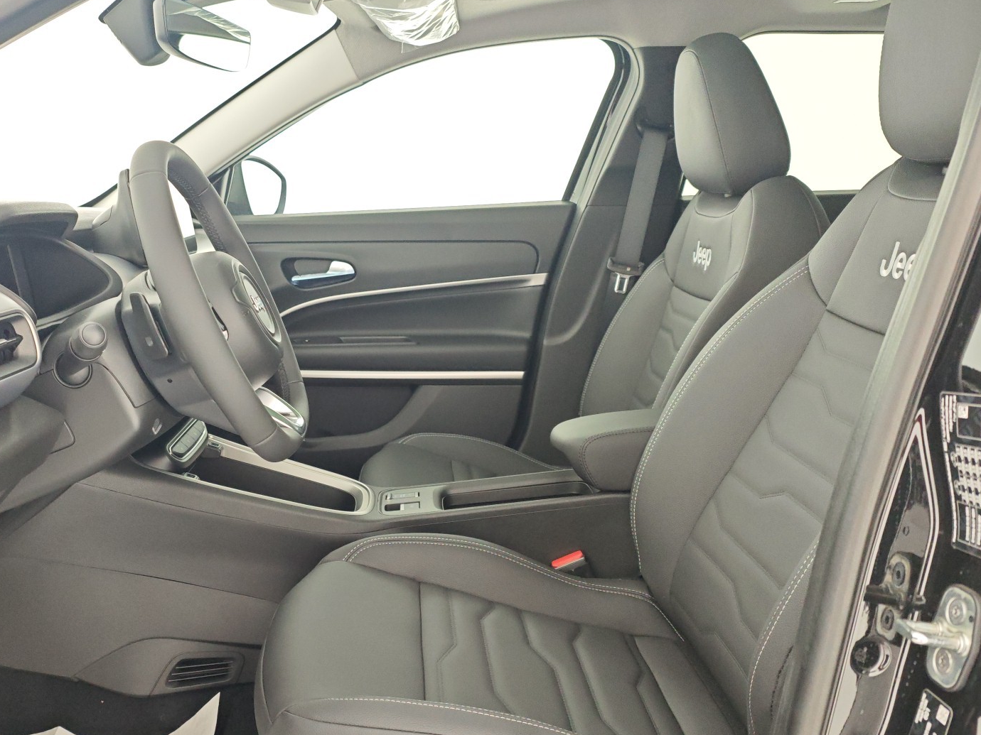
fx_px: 907
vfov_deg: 44.1
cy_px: 398
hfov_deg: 56.2
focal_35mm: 32
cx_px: 377
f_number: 1.6
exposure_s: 1/100
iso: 252
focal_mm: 6.55
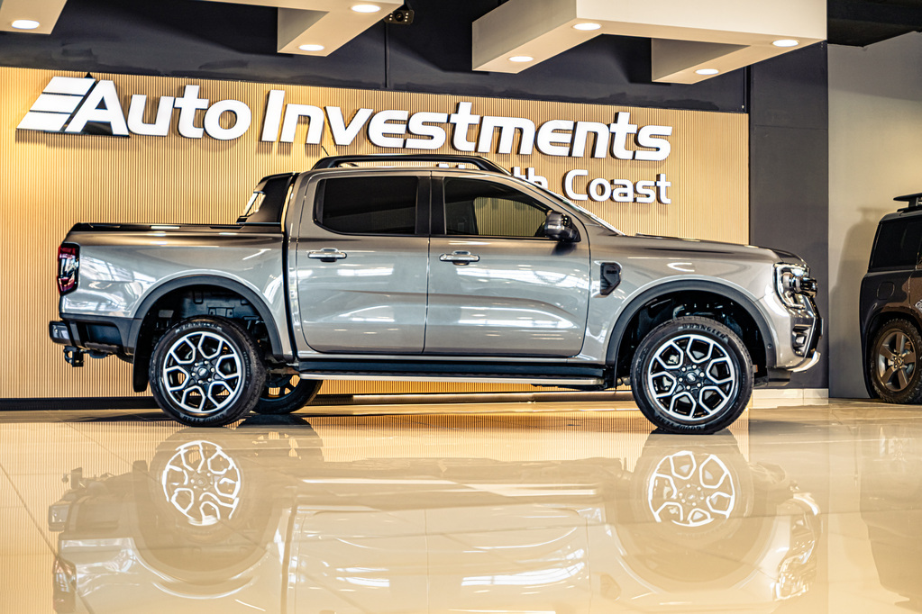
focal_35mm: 55
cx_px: 461
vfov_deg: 24.6
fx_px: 1409
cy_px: 307
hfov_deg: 36.2
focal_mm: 55
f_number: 2.8
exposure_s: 1/125
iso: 320
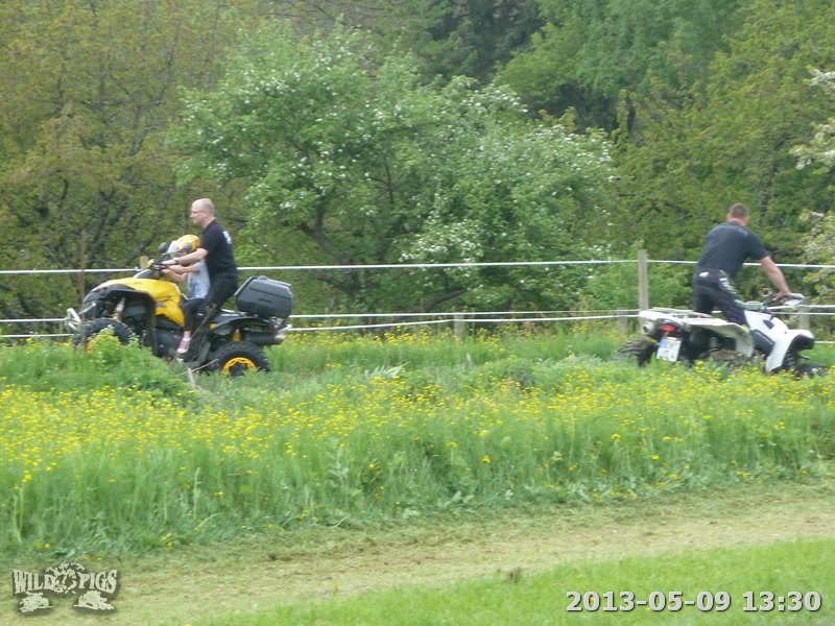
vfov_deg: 4.2
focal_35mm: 354
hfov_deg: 5.6
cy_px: 313
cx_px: 418
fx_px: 8539
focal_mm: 49.2
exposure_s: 1/250
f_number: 4.9
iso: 250
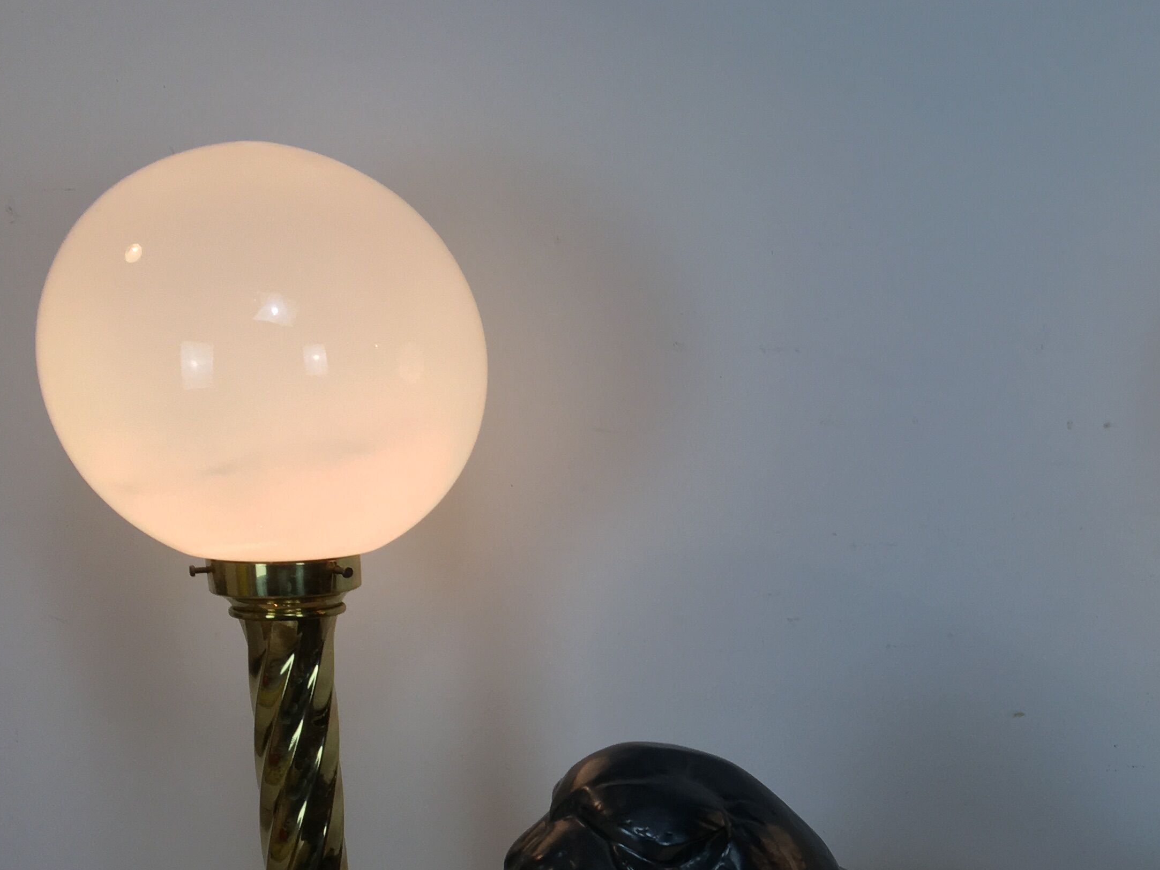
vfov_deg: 26.5
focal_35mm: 54
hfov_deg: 34.4
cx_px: 939
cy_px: 696
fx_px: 1810
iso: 40
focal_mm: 4.15
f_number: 2.2
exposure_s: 1/100
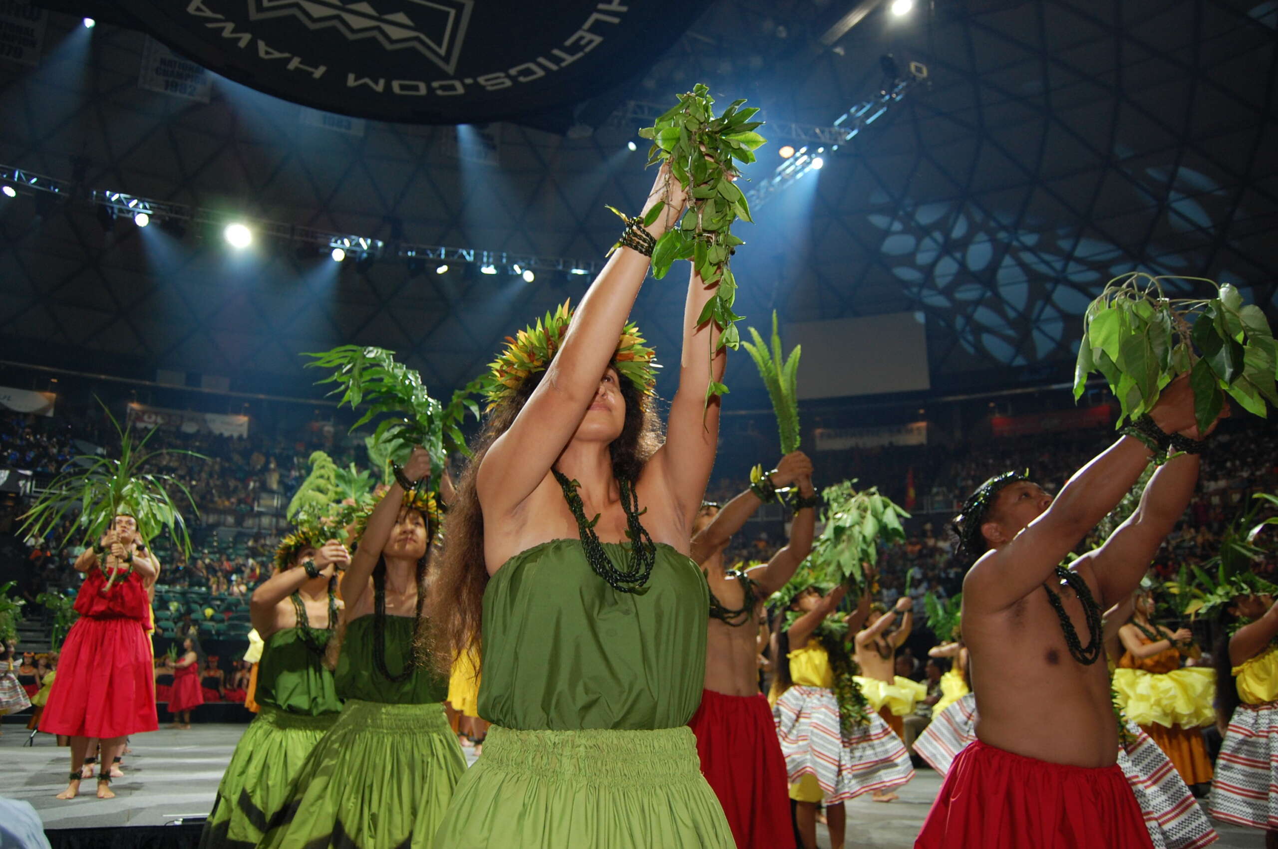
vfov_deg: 47.8
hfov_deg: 67.4
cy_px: 424
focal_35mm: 27
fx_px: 958
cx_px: 639
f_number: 3.5
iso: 400
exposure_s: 1/60
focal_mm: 18
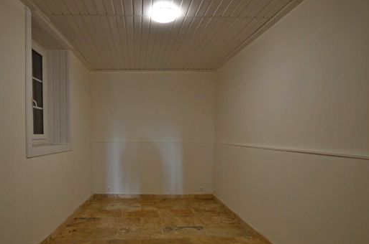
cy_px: 144
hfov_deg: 76.1
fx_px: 232
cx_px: 149
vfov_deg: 55.2
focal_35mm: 23
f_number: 3.5
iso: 560
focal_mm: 11
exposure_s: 1/60
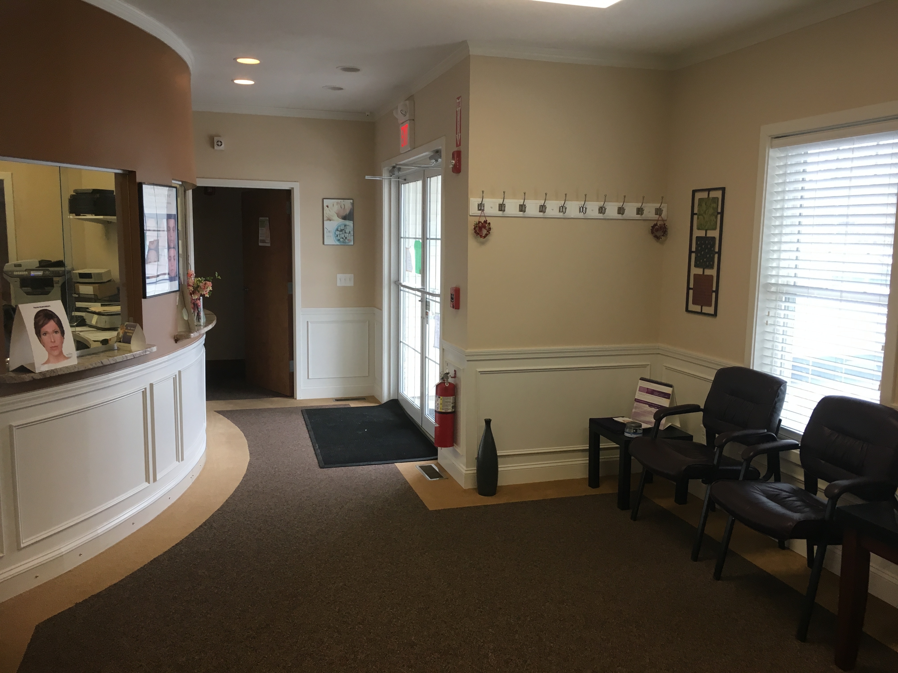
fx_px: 752
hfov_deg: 61.7
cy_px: 336
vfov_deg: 48.2
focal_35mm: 29
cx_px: 449
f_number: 2.2
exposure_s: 1/30
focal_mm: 4.15
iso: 32
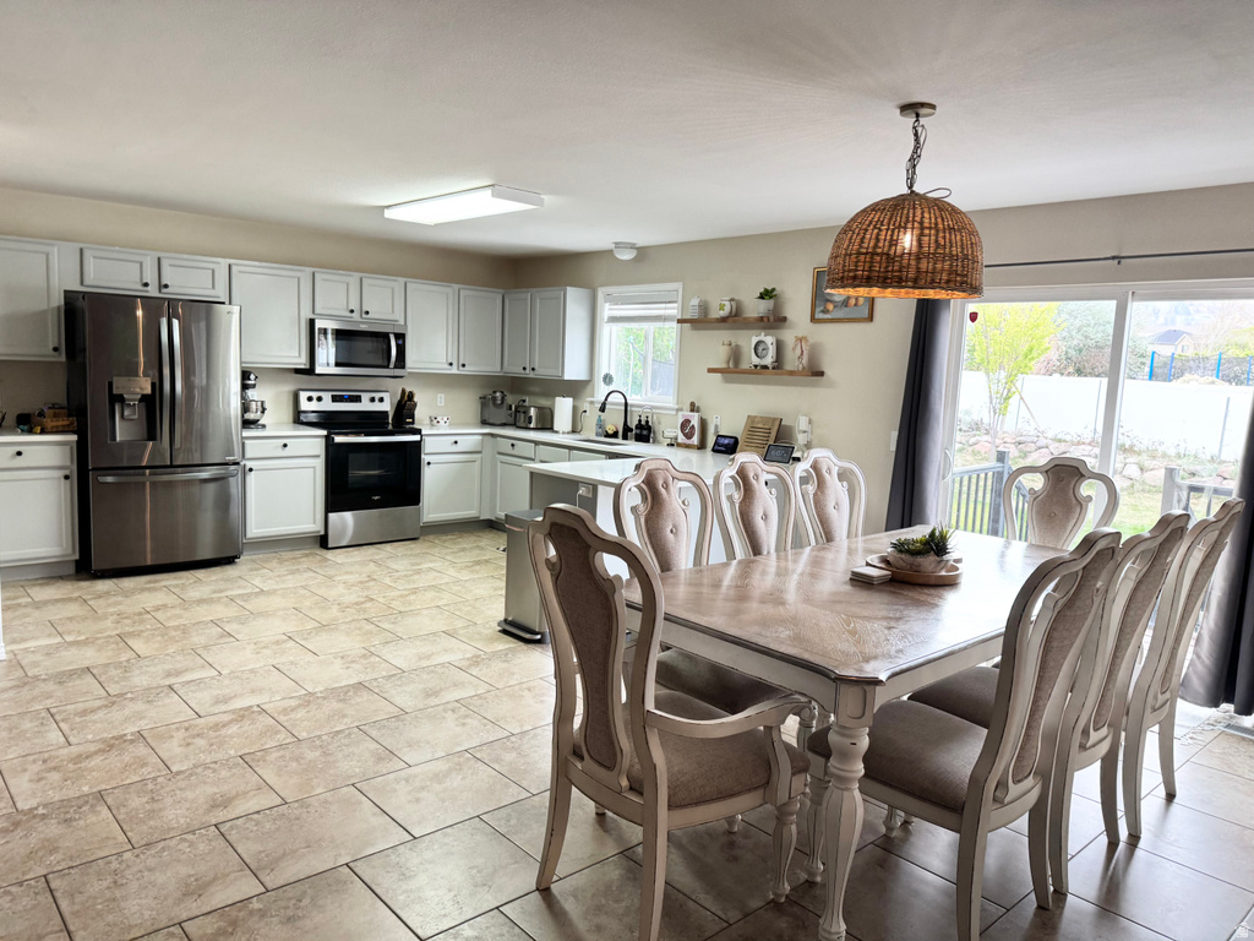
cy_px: 470
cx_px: 627
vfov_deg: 56.8
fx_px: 869
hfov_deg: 71.6
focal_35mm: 24
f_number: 1.78
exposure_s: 1/120
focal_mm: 6.76
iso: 160
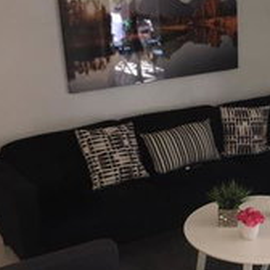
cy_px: 151
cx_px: 256
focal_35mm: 65
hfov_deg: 25.4
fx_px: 574
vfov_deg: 26.5
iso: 100
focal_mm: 4.15
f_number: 2.2
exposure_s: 1/30
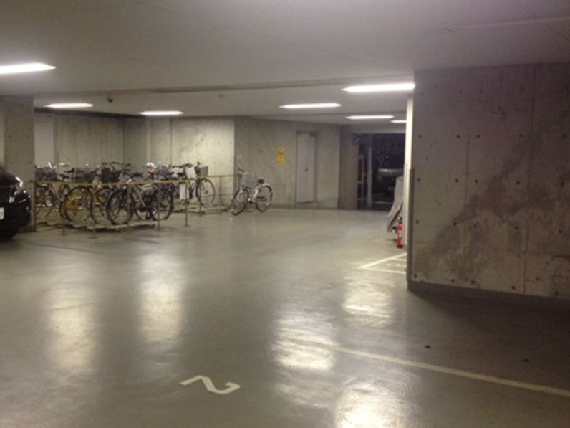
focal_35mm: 45
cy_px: 209
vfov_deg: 32.2
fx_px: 741
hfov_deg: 42.0
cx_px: 250
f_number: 2.4
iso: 200
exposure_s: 1/20
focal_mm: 4.28
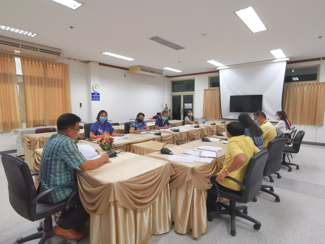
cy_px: 122
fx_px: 188
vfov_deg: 66.0
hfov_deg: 81.7
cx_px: 162
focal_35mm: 20
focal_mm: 2.35
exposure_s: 1/100
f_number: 2.2
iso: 320
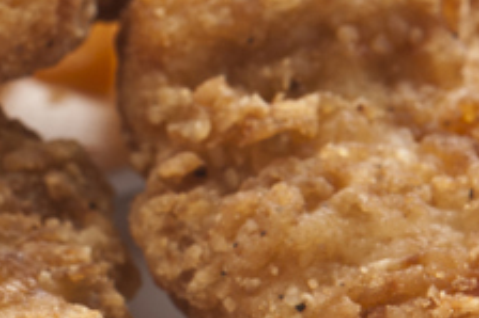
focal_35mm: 340
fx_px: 4520
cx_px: -113
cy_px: 41
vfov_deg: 4.0
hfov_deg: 6.0
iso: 400
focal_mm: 105
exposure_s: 1/200
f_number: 18
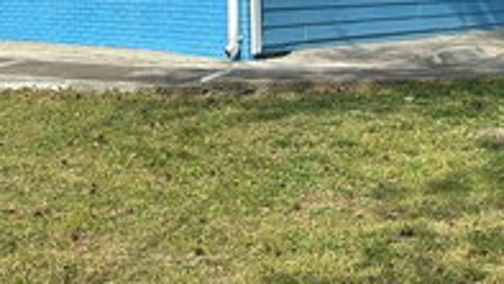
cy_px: -105
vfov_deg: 16.6
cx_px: 107
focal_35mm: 68
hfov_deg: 30.3
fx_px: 909
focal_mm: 6.86
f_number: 1.78
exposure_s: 1/1812
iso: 80
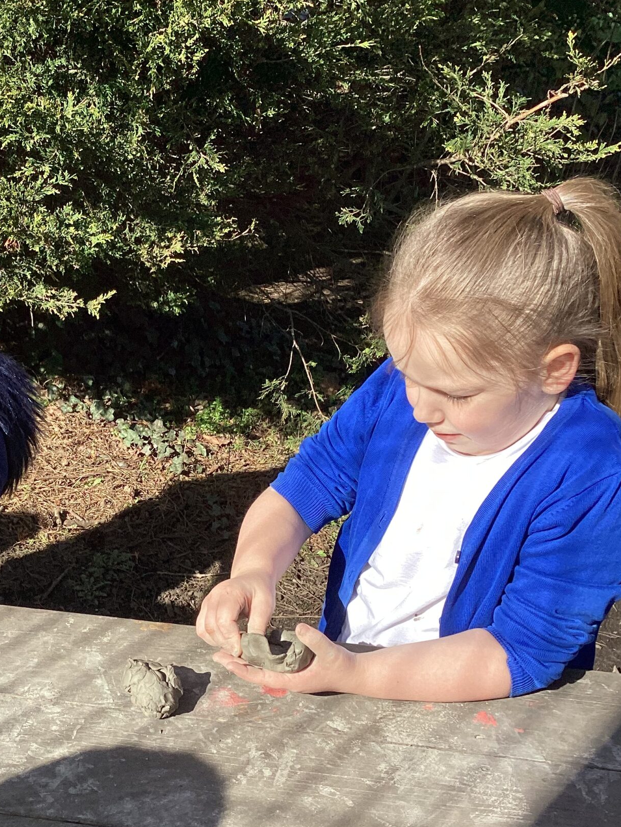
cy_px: 465
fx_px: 1172
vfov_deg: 38.8
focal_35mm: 49
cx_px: 151
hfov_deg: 29.2
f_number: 2.4
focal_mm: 3.3
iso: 25
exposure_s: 1/1072
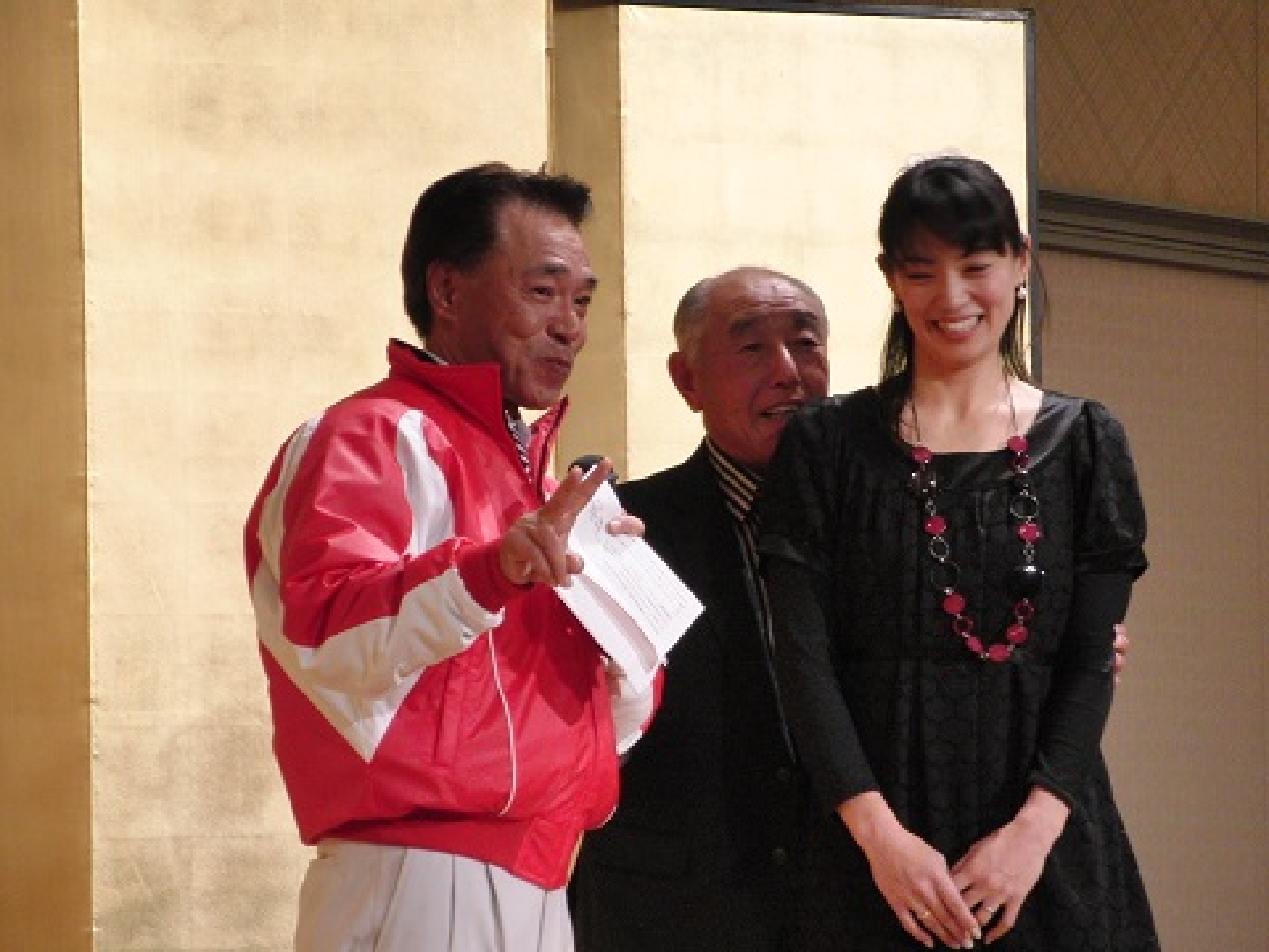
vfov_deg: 8.0
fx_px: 6782
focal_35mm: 185
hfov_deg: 10.7
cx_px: 634
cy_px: 476
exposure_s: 1/80
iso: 320
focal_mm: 32.1
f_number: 4.5
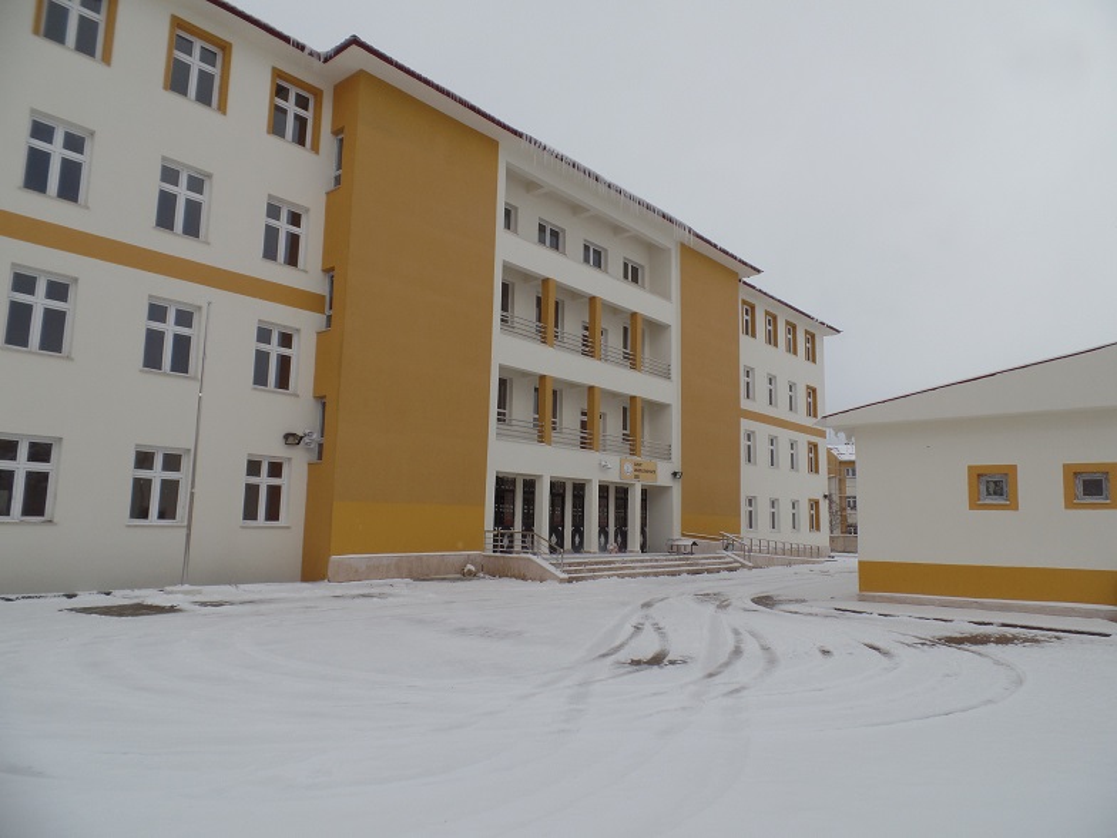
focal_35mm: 23
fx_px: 742
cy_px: 419
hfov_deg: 73.9
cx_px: 558
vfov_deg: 58.9
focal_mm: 4.1
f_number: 4
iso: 80
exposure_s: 1/2000
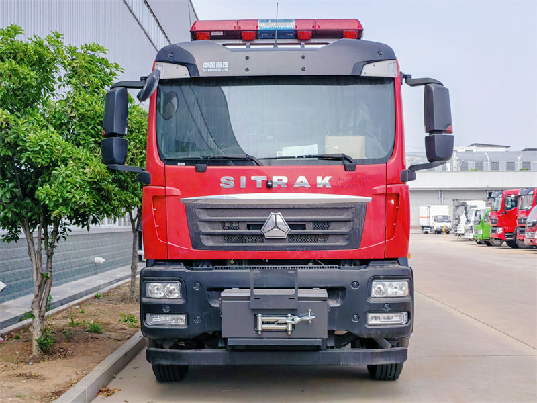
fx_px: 838
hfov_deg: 35.5
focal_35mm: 54
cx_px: 268
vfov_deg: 27.0
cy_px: 202
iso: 80
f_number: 1.9
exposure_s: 1/2252
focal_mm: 5.52
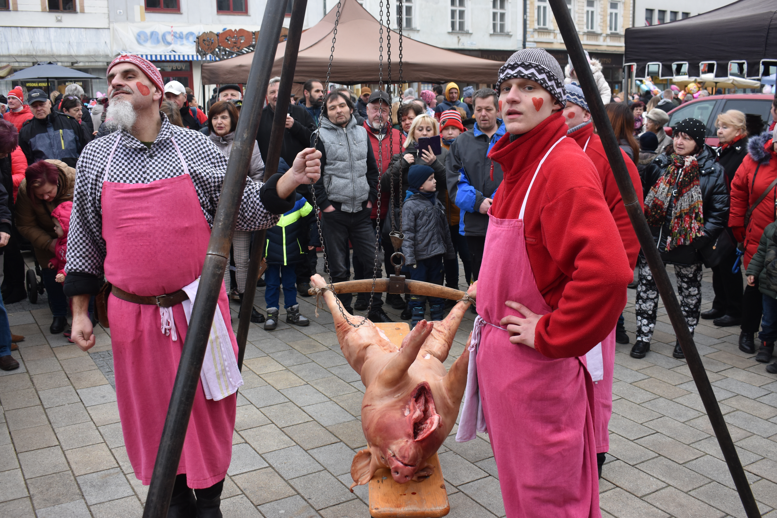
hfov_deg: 53.1
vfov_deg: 36.9
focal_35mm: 36
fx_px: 777
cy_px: 259
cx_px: 388
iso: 400
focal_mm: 24
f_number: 5.6
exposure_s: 1/125
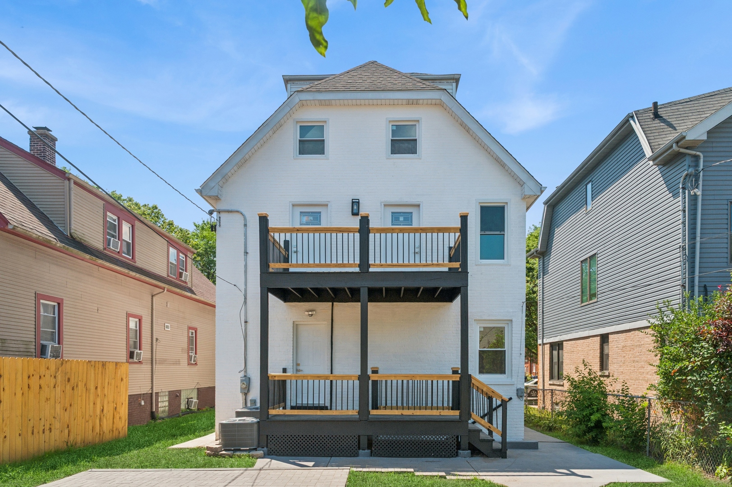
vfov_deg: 53.1
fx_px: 488
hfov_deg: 73.8
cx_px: 366
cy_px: 244
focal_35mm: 24
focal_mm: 24
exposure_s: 1/640
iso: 200
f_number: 8
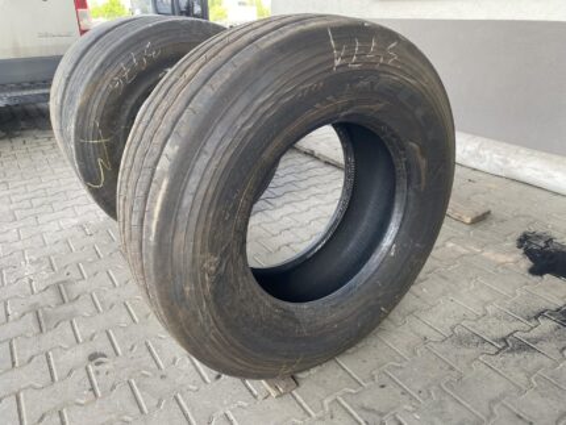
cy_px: 212
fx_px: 425
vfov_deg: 53.1
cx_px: 283
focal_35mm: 26
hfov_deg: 67.3
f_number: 1.8
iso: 50
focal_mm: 4.25
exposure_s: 1/122
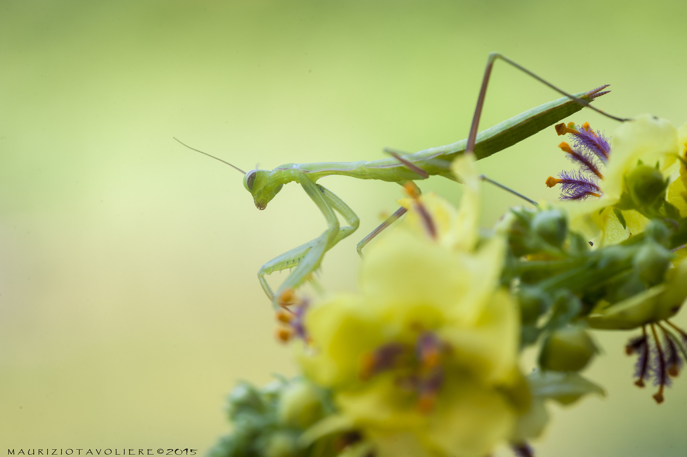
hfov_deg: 10.3
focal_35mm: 200
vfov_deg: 6.9
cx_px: 344
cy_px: 228
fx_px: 3813
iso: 200
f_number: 8
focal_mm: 200
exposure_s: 1/30
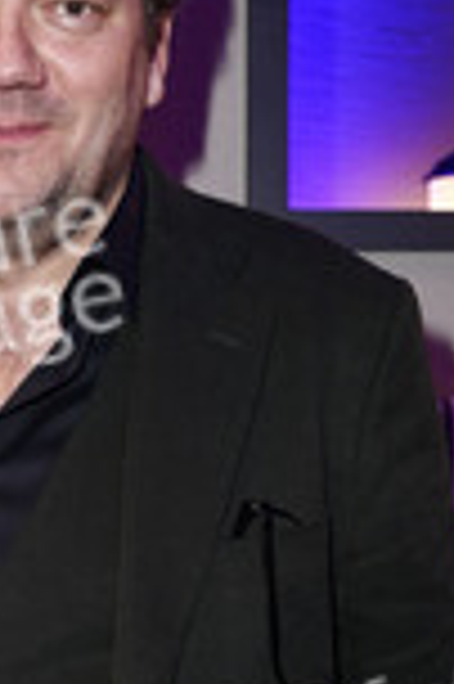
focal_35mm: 100
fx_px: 1896
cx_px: 22
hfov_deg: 13.5
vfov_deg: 20.2
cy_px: 531
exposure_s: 1/100
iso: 1250
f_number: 5.6
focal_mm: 38
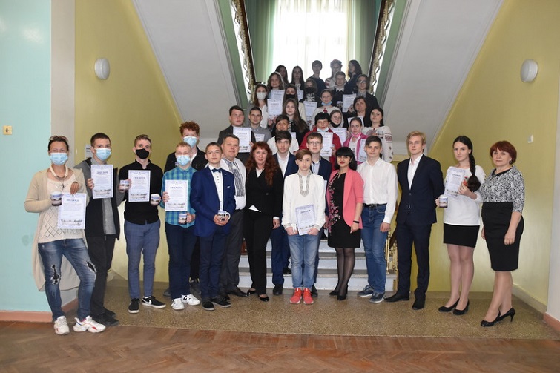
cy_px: 186
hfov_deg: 61.9
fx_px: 467
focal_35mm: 30
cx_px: 280
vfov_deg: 43.6
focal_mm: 20
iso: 1600
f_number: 3.5
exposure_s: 1/60
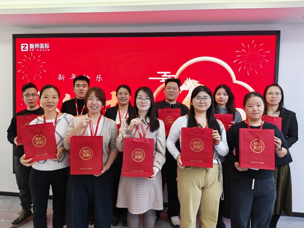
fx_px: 211
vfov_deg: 56.8
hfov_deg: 71.6
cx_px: 152
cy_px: 114
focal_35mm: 24
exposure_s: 1/110
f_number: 1.9
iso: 400
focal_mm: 6.12
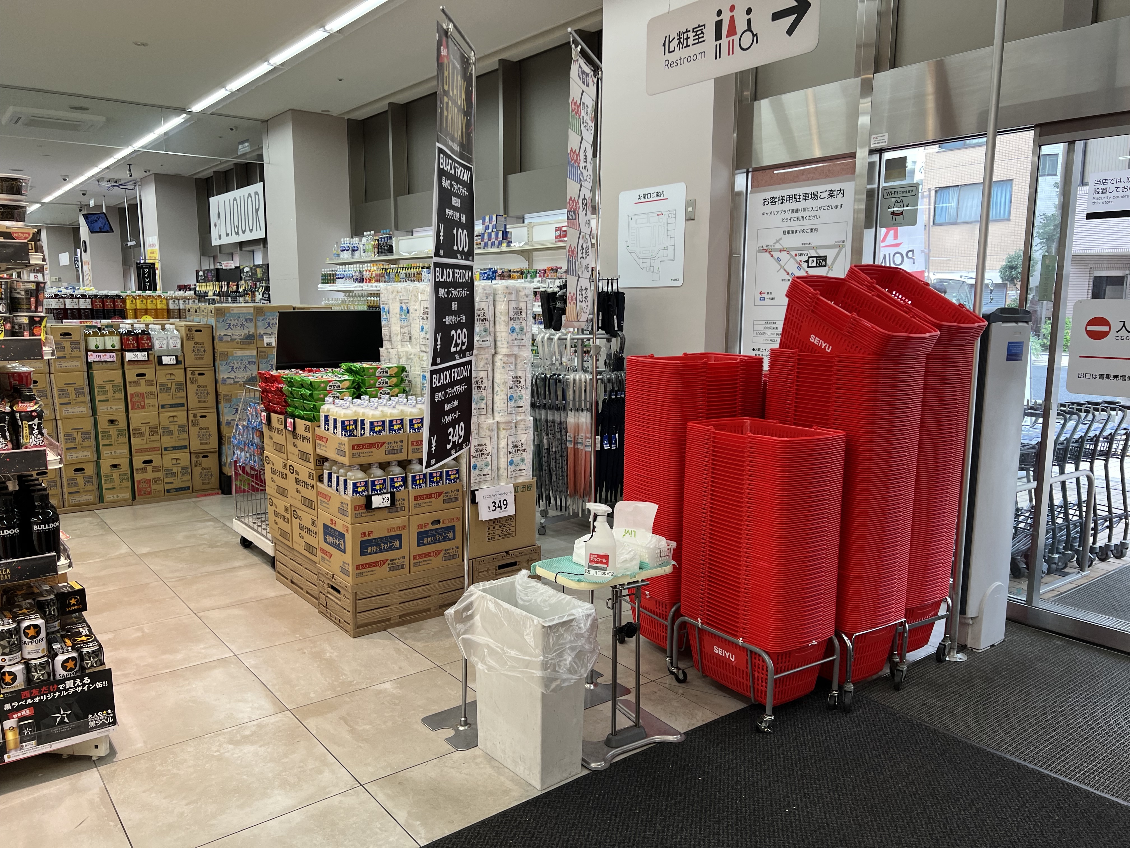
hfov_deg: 67.3
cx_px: 565
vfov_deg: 53.1
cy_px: 424
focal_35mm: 26
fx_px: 849
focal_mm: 5.7
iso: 80
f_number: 1.5
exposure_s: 1/100
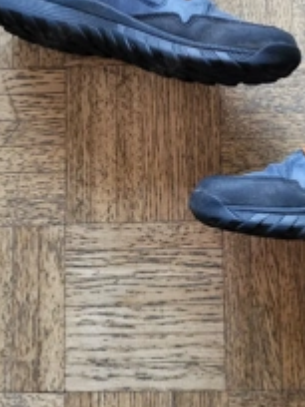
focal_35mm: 51
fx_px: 599
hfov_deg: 27.9
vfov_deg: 35.8
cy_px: 60
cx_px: 247
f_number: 1.8
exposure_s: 1/50.3
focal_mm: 5.4
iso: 250
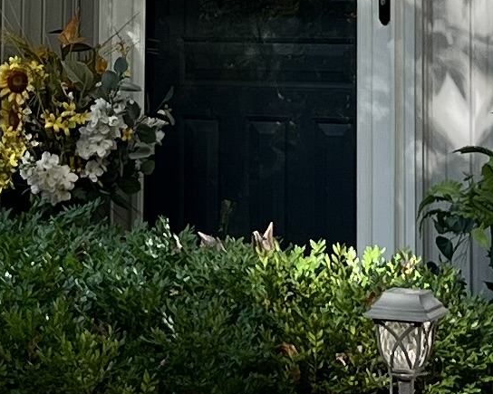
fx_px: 2743
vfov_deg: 8.1
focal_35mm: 188
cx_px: 97
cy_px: -202
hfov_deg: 10.2
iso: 50
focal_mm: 5.7
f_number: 1.5
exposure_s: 1/632
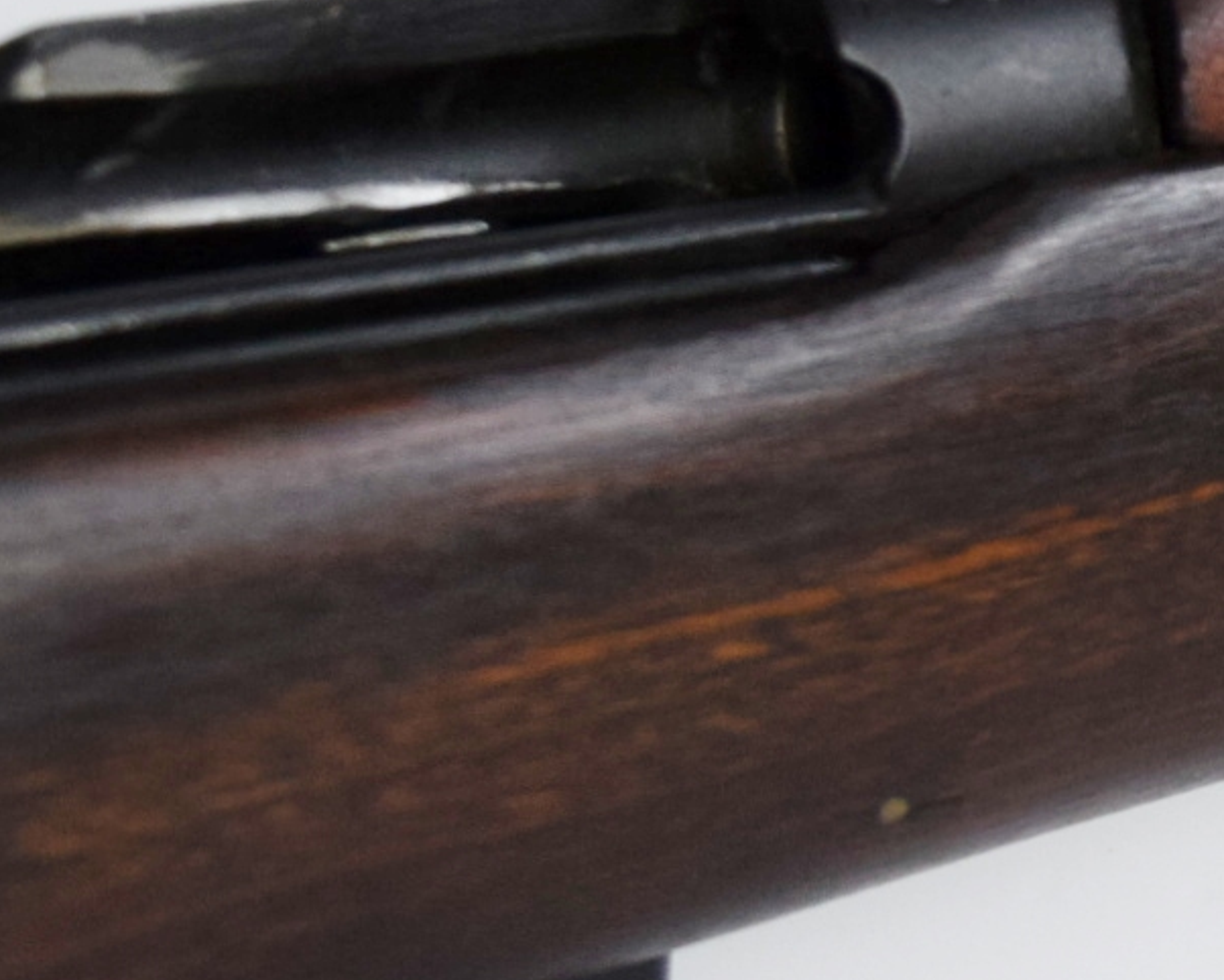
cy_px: 311
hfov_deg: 10.5
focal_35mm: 168
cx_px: 2468
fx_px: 6088
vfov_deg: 9.2
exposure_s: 1/125
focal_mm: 24
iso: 800
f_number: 5.6
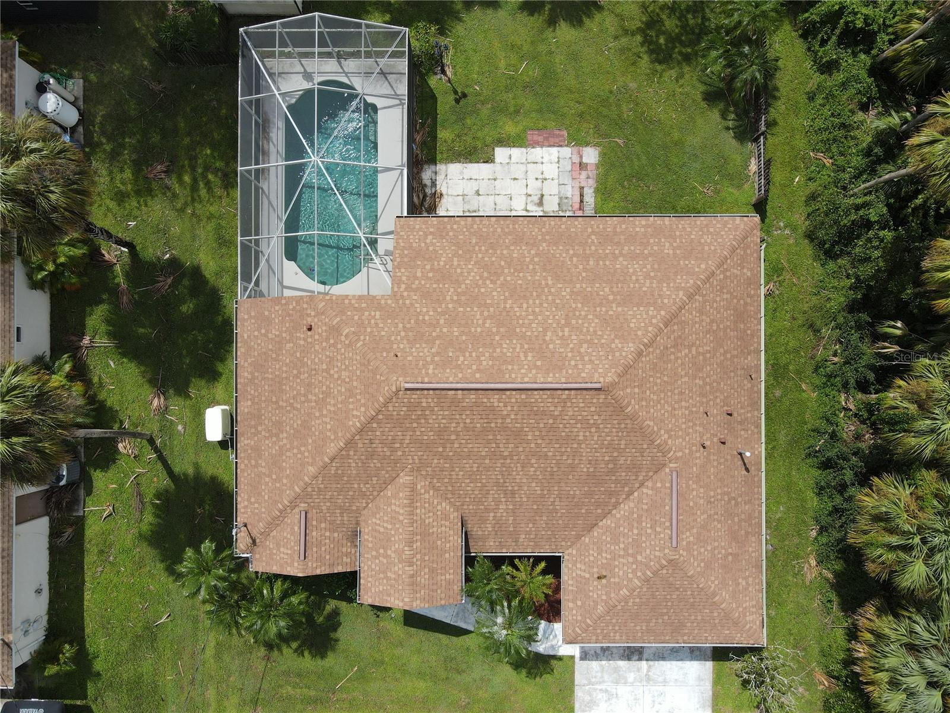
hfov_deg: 71.6
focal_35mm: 24
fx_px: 659
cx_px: 475
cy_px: 356
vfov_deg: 56.8
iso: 100
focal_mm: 4.5
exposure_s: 1/800
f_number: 2.8
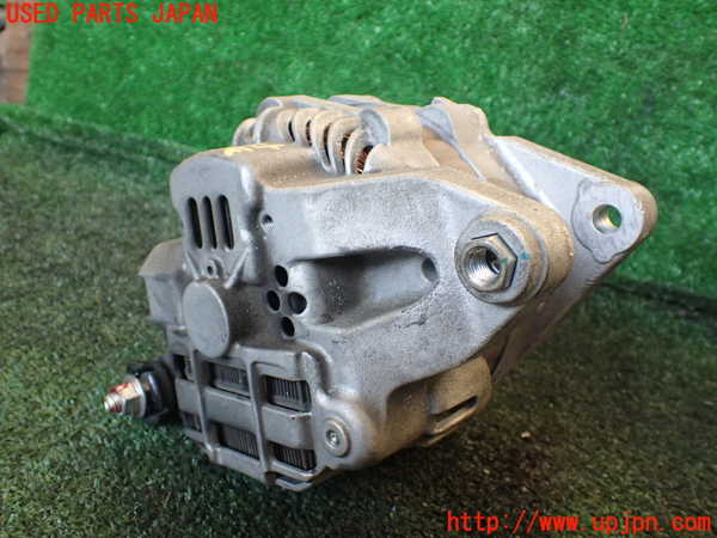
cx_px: 358
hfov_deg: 60.0
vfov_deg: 46.8
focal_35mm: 30
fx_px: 621
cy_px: 269
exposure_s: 1/125
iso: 250
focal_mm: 5.4
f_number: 2.3
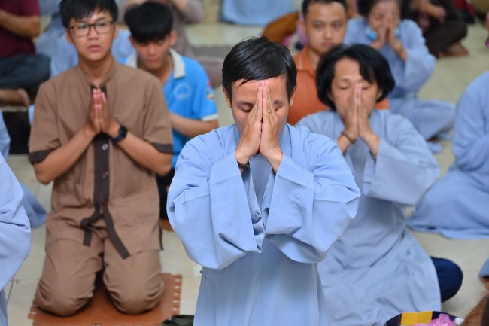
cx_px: 244
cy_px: 163
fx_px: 1629
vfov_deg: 11.4
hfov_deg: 17.1
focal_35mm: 120
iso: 1000
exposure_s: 1/80
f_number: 4.5
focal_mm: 120
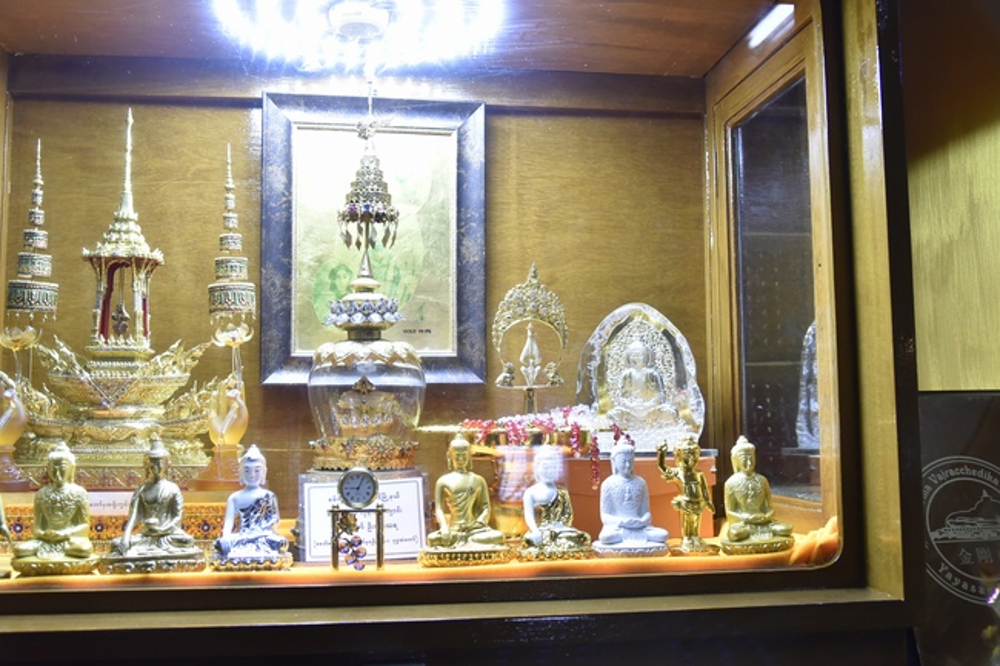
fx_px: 972
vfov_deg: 37.8
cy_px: 333
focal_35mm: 35
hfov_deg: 54.4
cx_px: 500
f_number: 5.6
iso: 1250
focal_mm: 35
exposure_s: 1/80
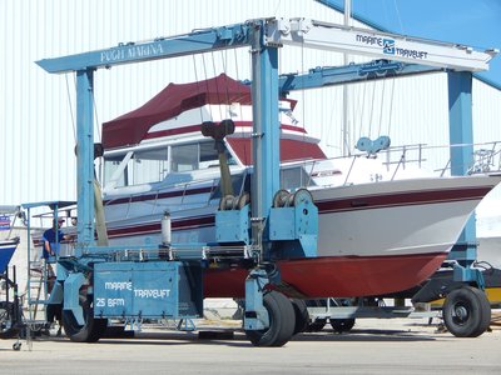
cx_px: 250
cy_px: 188
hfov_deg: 17.3
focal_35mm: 114
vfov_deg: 13.0
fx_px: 1650
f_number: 4.6
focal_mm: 20.5
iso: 125
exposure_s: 1/1250
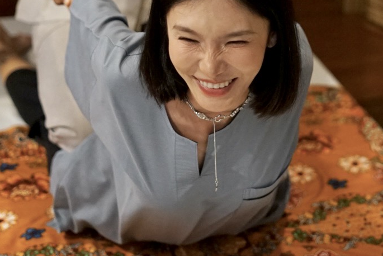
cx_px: 248
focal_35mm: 118
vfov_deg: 11.6
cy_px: 18
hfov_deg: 17.3
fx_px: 1256
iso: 2500
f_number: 2
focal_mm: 50
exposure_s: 1/160
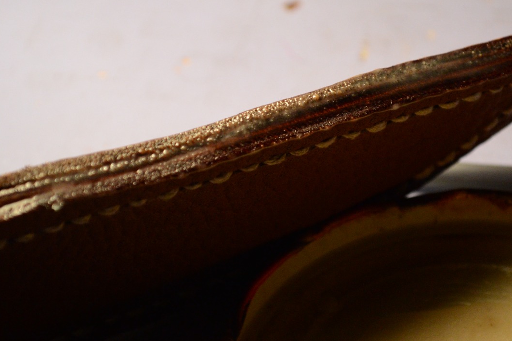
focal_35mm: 126
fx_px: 1788
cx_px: 237
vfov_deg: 10.9
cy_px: 196
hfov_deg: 16.3
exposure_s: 1/200
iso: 1600
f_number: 5.6
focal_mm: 55
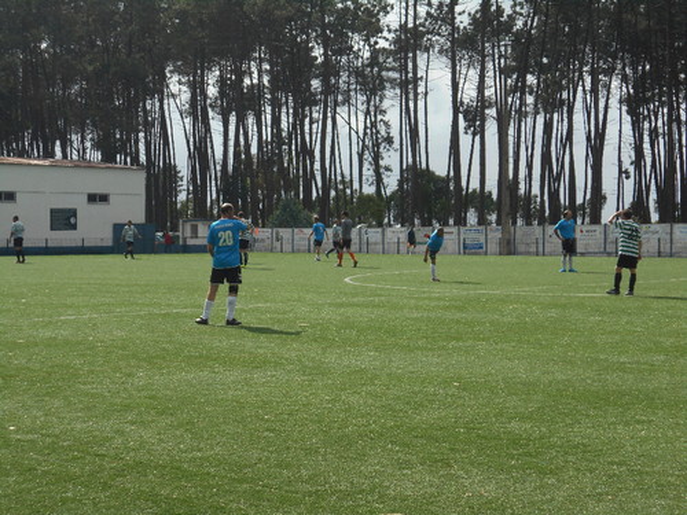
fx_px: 1508
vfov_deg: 19.4
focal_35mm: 76
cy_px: 258
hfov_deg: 25.7
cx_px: 344
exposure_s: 1/500
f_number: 5.8
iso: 80
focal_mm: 13.5
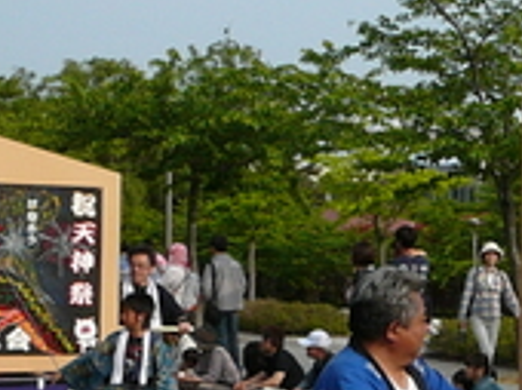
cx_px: 890
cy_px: 292
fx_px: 1988
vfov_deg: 11.2
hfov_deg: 13.6
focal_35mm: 132
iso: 80
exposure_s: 1/500
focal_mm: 5.2
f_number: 5
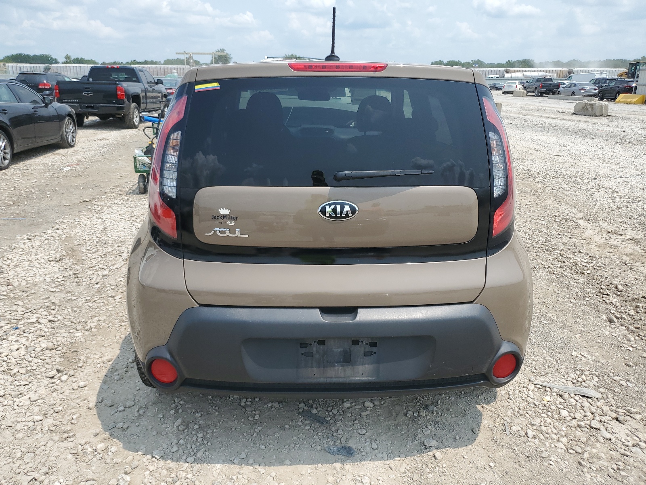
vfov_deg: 53.1
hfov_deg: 67.3
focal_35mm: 26
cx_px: 323
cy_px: 242
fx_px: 485
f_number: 1.5
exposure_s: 1/3333
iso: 50
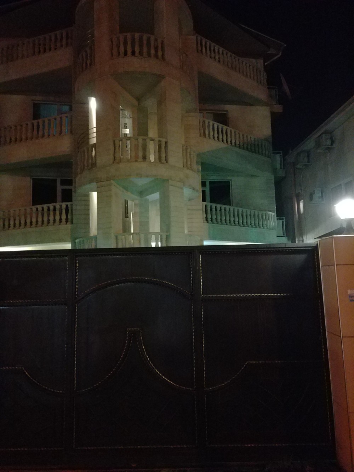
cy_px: 236
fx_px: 314
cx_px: 177
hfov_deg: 58.8
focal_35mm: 23
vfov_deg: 73.9
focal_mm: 4.06
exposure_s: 1/12
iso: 3200
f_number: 2
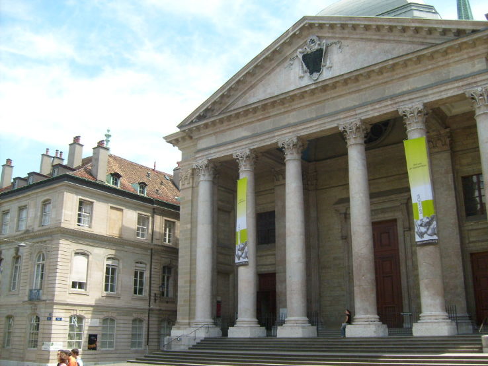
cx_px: 244
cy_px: 183
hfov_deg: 52.6
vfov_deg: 40.7
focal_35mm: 35
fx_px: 494
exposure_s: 1/125
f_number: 7.1
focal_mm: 5.8
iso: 80
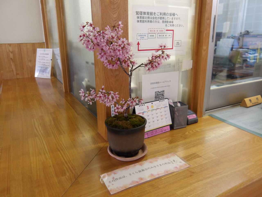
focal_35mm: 27
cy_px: 98
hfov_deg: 65.3
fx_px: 204
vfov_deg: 51.4
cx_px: 131
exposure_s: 1/22
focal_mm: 4.9
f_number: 3
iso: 200
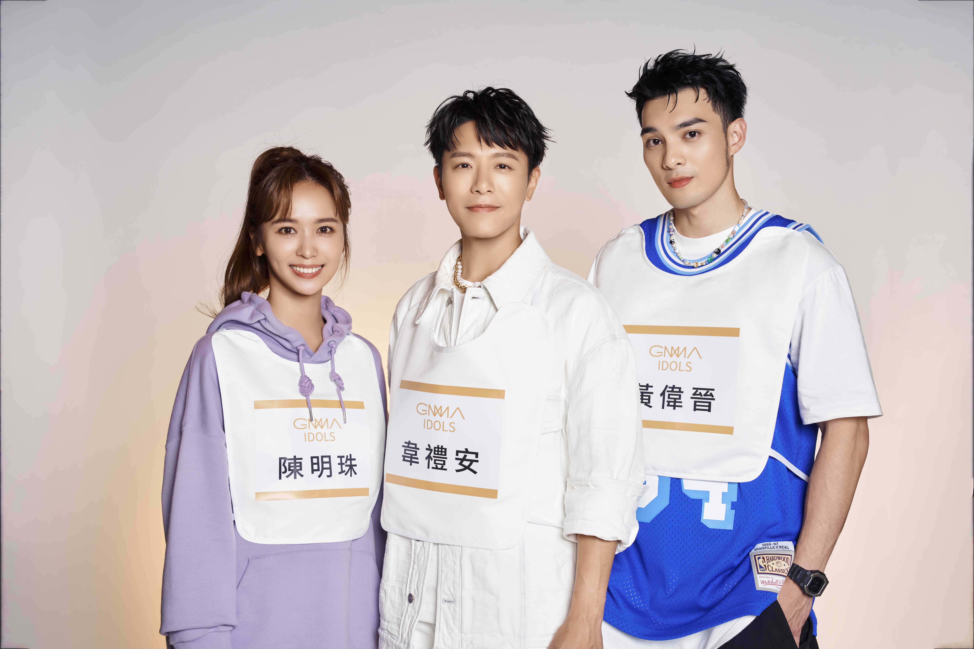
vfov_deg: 24.2
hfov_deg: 35.6
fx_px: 1515
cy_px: 324
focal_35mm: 56
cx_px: 487
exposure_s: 1/160
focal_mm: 56
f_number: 5.6
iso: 400
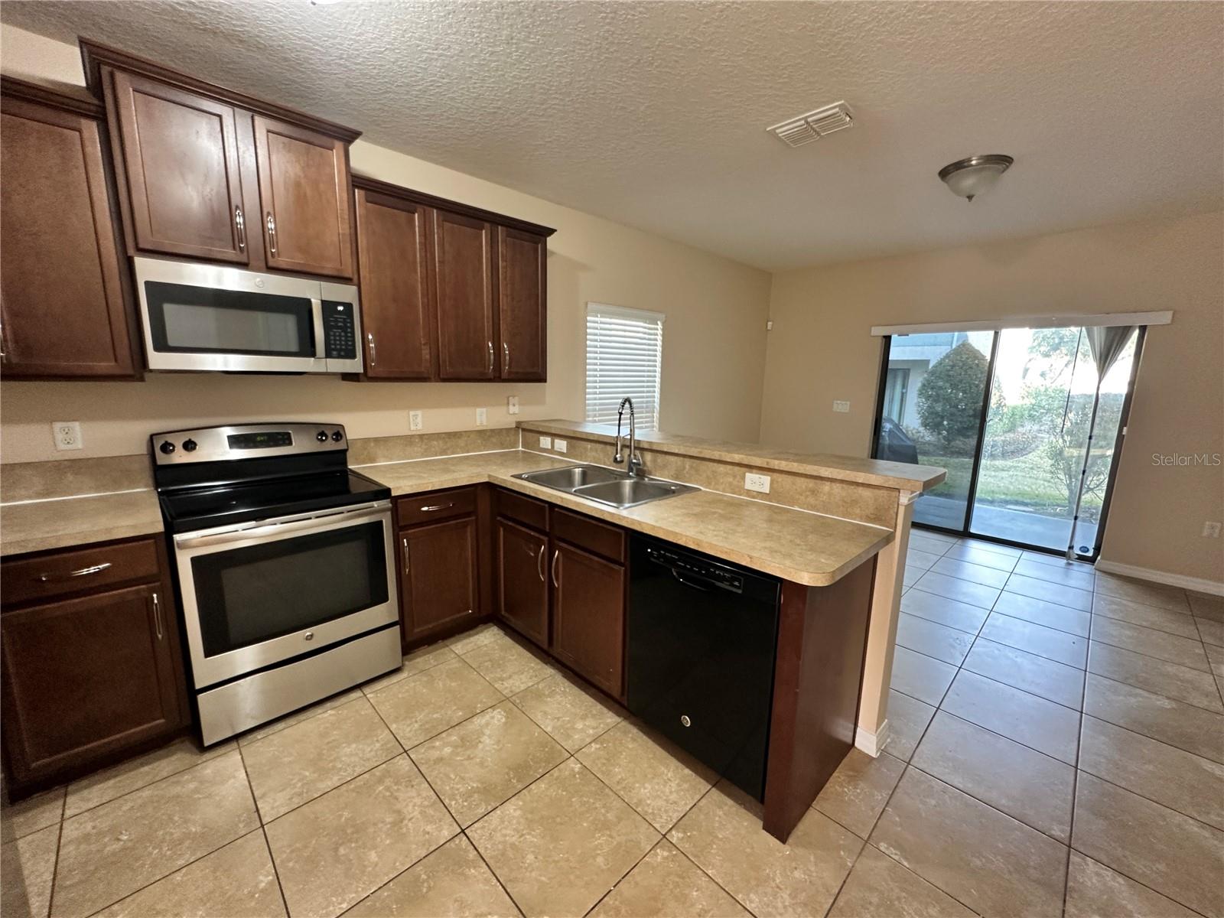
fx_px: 495
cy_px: 459
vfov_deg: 85.7
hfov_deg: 102.1
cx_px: 612
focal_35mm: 14
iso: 200
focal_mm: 2.22
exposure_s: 1/60
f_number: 2.2
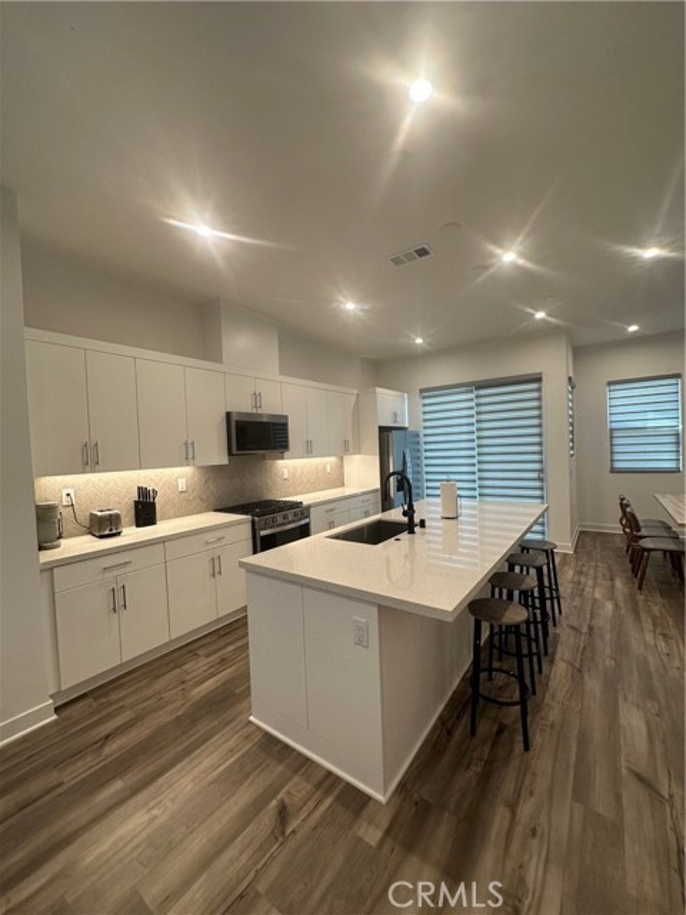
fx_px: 370
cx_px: 343
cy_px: 458
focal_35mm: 14
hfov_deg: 85.7
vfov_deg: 102.1
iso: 160
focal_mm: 2.22
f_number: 2.2
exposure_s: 1/120
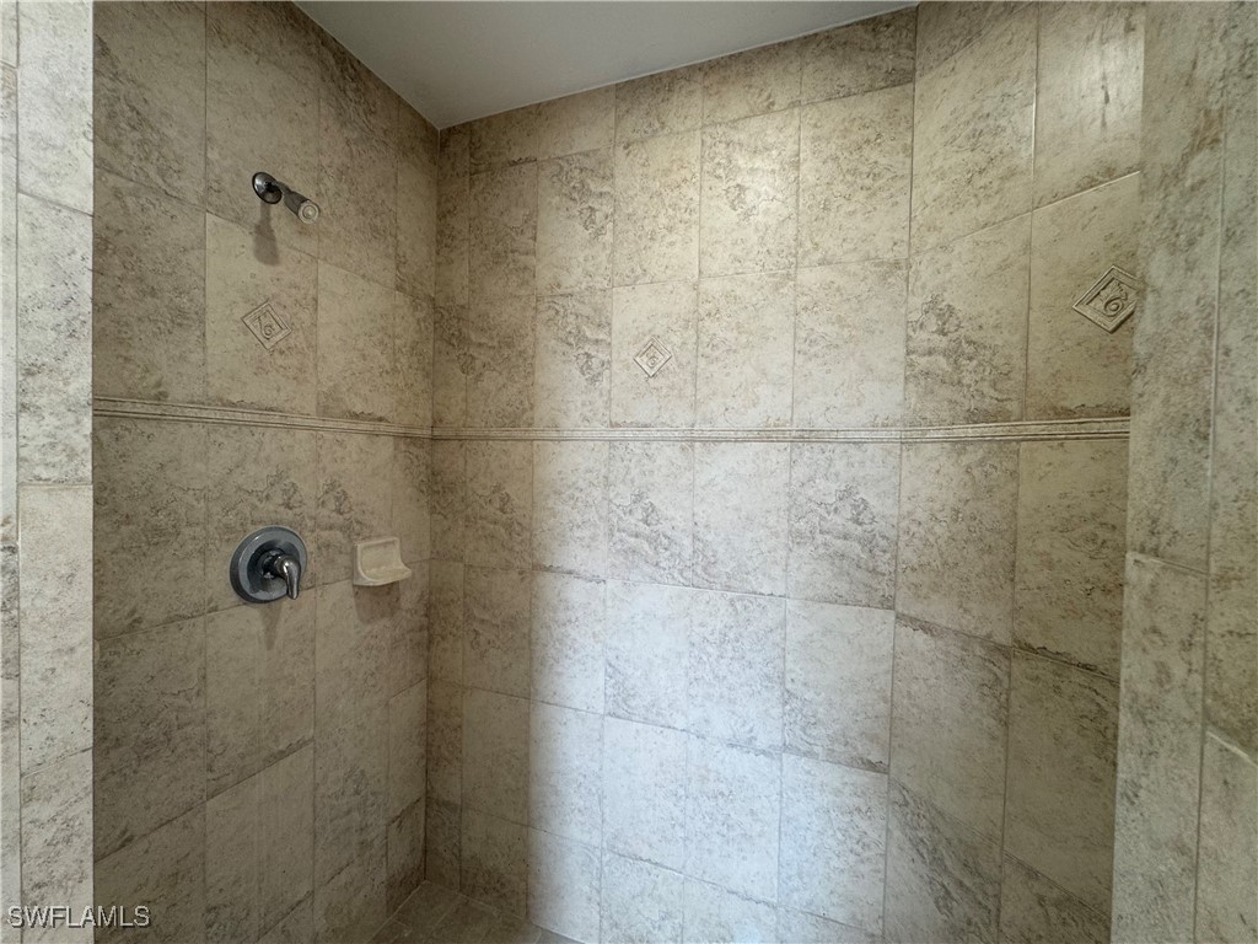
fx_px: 509
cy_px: 472
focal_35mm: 14
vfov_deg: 85.7
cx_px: 629
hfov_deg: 102.1
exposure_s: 1/120
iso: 125
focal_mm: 2.22
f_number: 2.2
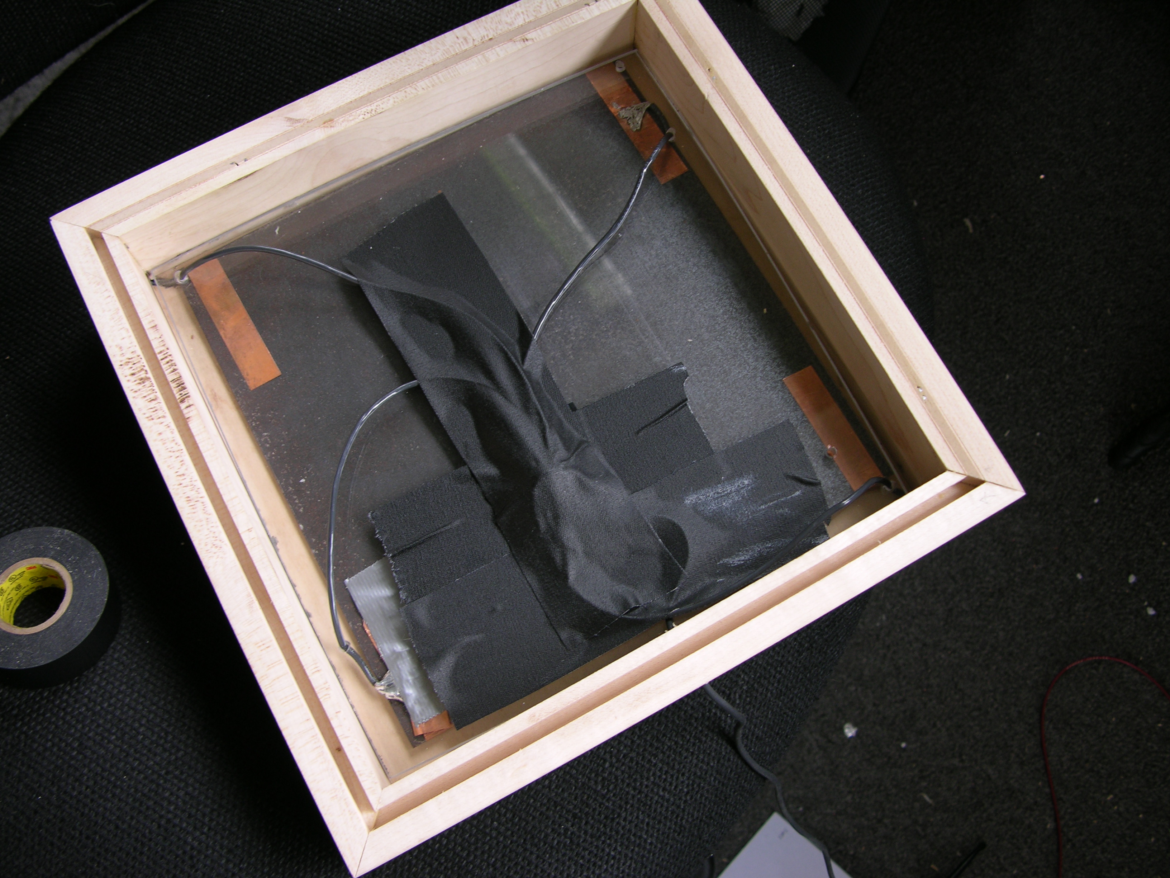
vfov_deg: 40.7
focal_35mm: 35
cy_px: 439
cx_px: 585
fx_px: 1183
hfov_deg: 52.6
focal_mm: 8.9
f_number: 2.8
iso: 50
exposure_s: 1/35
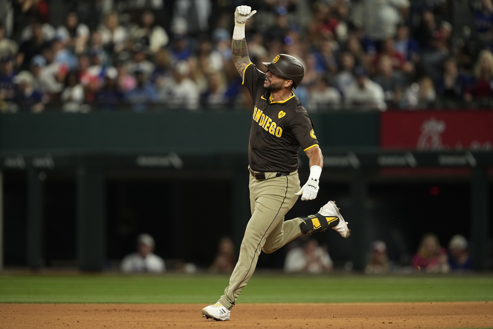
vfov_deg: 2.5
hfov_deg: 3.7
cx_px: 246
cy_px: 164
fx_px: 7668
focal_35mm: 560
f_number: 4
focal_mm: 560
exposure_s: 1/2000
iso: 4000
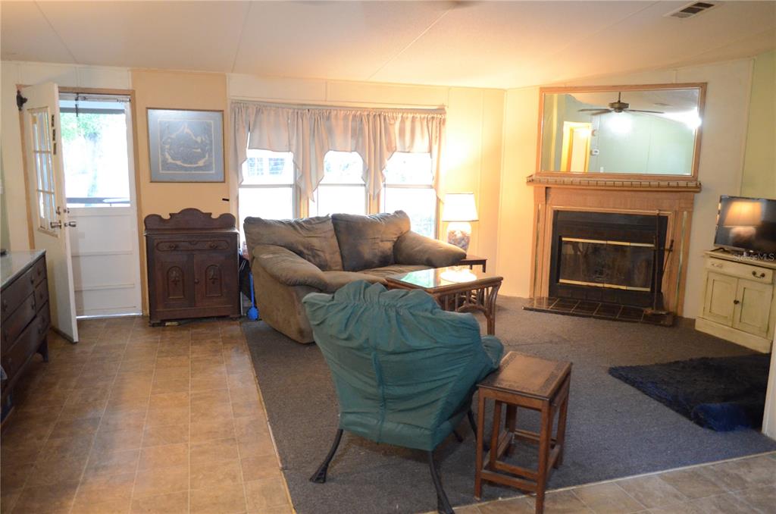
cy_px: 257
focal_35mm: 27
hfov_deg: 67.5
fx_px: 581
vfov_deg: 47.7
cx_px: 388
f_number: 3.5
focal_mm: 18
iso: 3200
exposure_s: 1/20
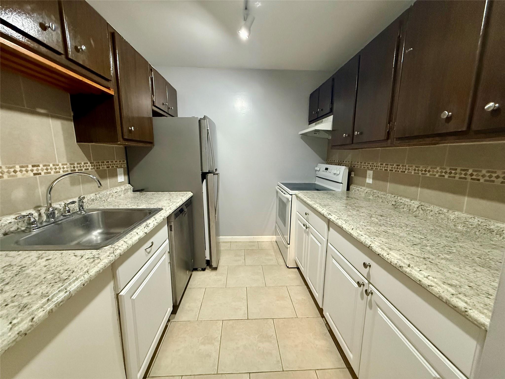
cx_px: 252
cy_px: 190
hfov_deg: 102.1
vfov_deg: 85.7
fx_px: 204
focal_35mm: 14
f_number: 2.2
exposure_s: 1/60
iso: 800
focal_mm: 2.22
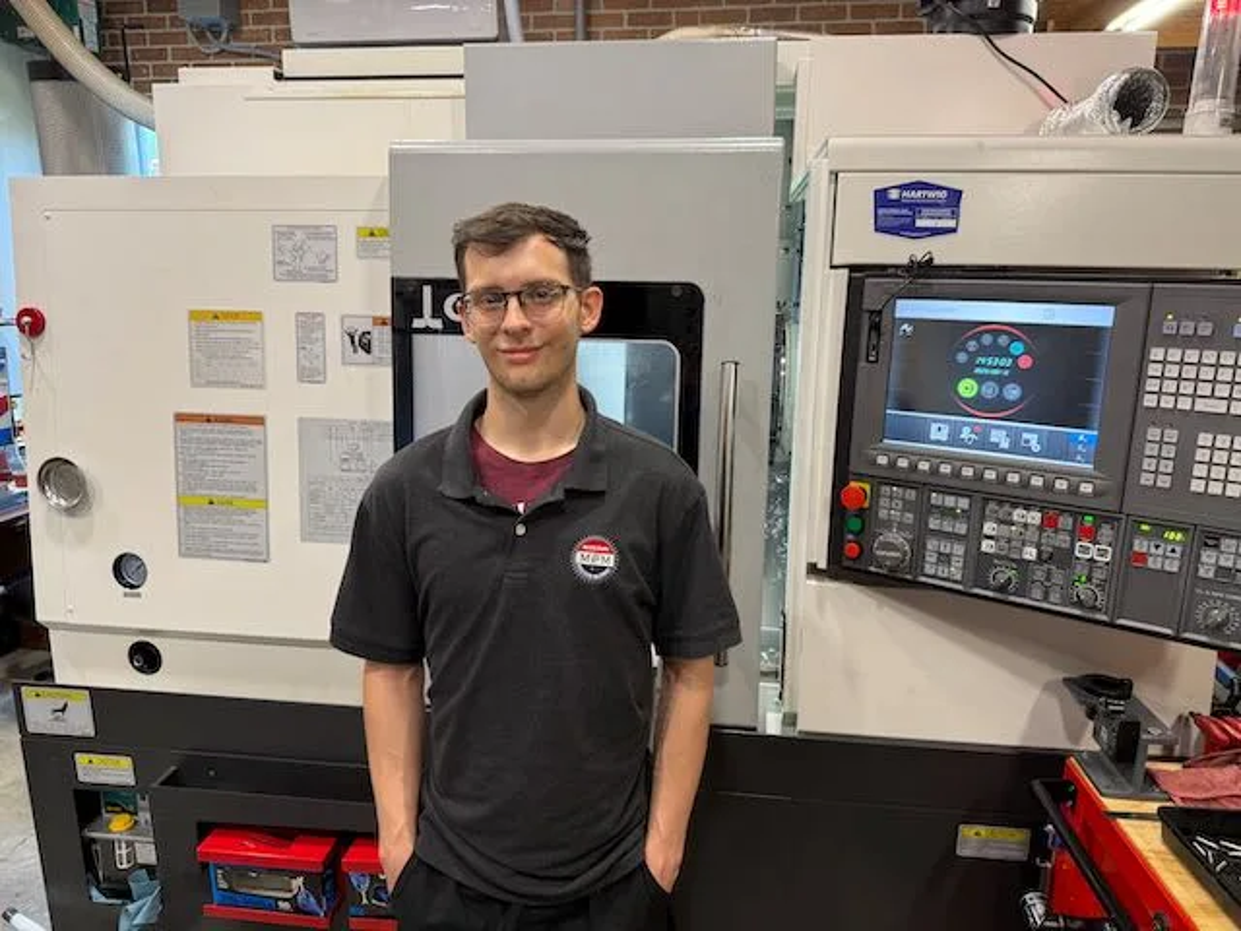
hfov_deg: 71.6
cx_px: 620
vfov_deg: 56.8
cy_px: 466
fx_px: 860
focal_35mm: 24
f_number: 1.78
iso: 125
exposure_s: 1/60
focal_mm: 6.76
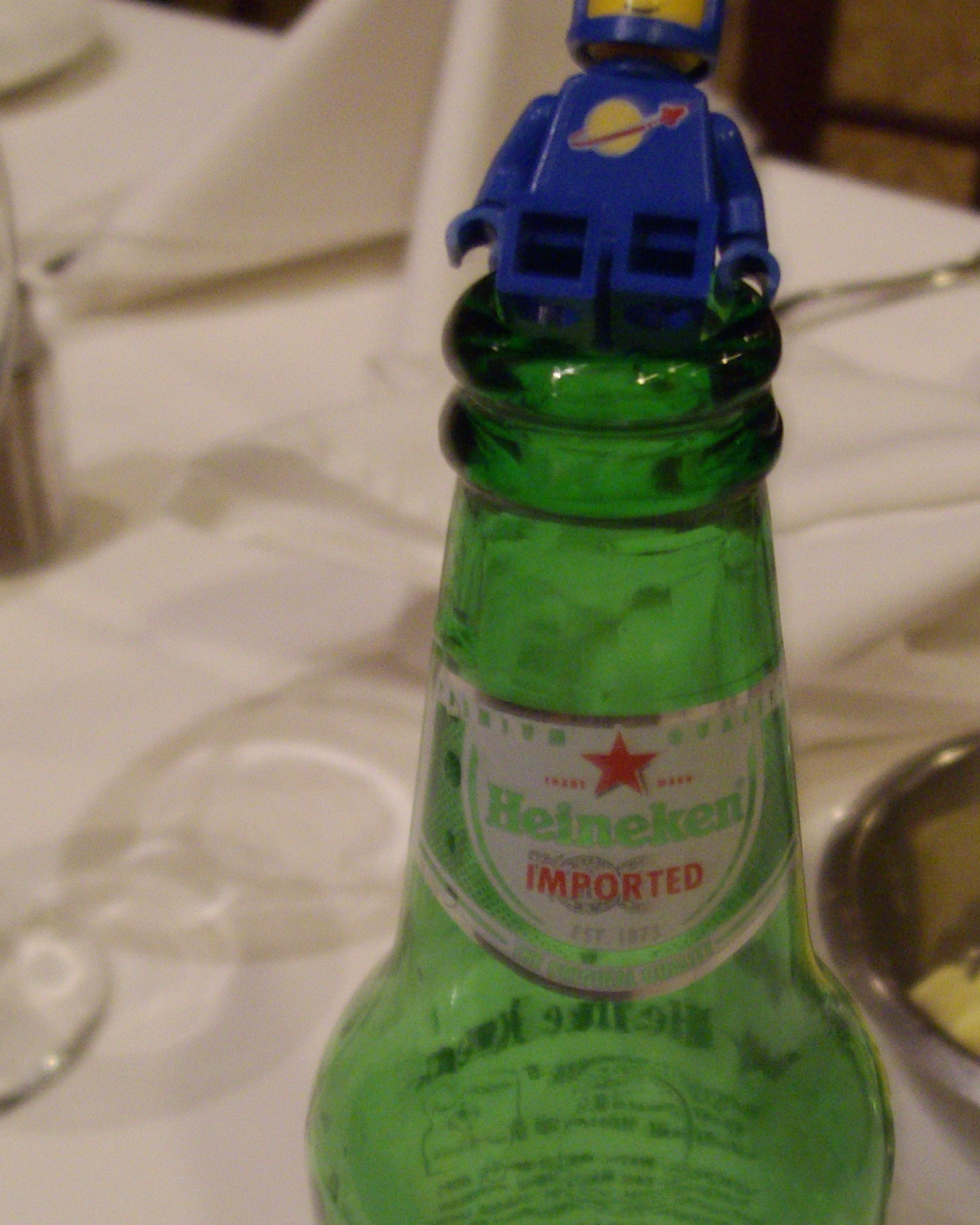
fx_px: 2176
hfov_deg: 25.3
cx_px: 652
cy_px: 902
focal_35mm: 60
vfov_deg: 31.0
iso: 320
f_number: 2.7
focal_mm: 6
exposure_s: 1/10
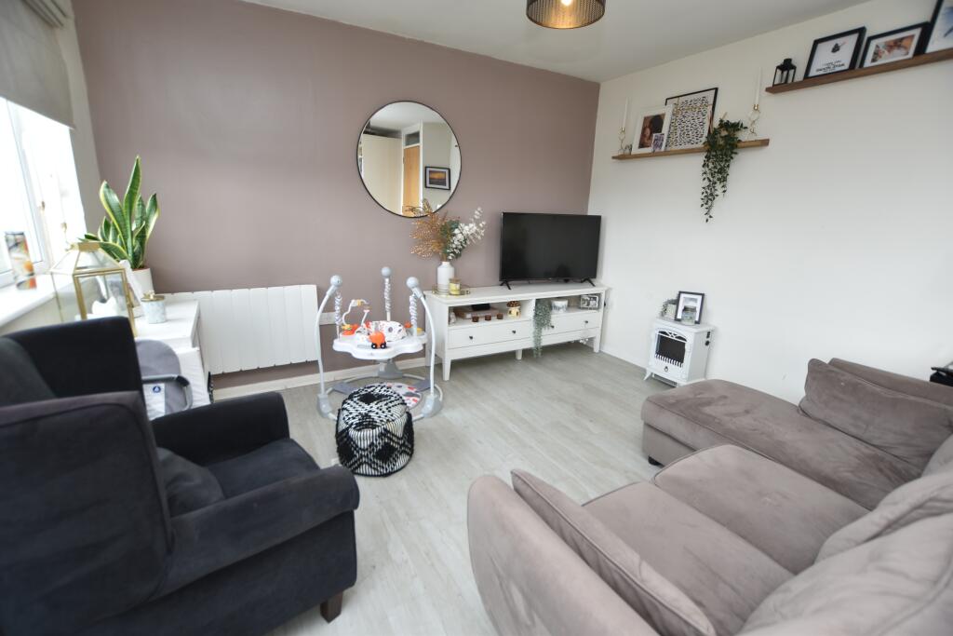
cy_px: 318
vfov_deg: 77.3
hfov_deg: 100.4
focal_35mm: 15
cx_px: 476
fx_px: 397
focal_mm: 10
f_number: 3.5
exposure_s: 1/25
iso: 100
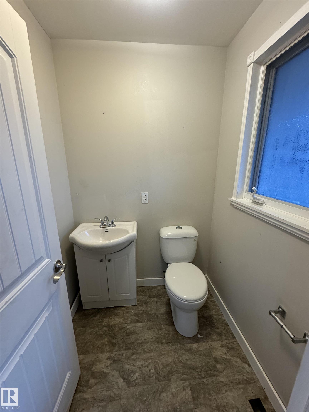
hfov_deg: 85.7
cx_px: 154
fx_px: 167
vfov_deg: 102.1
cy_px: 206
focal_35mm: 14
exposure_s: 1/60
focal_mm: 2.22
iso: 320
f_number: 2.2
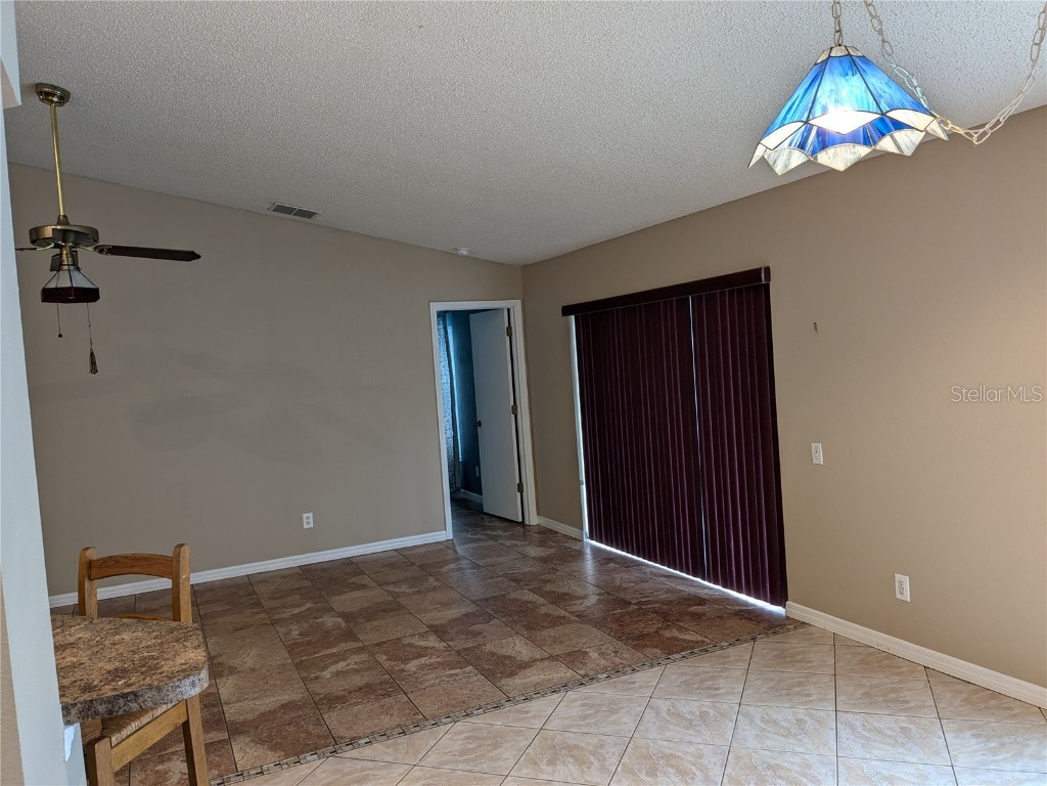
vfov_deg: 51.4
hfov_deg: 65.3
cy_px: 393
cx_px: 524
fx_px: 817
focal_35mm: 27
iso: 58
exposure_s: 1/24
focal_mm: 4.38
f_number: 1.73
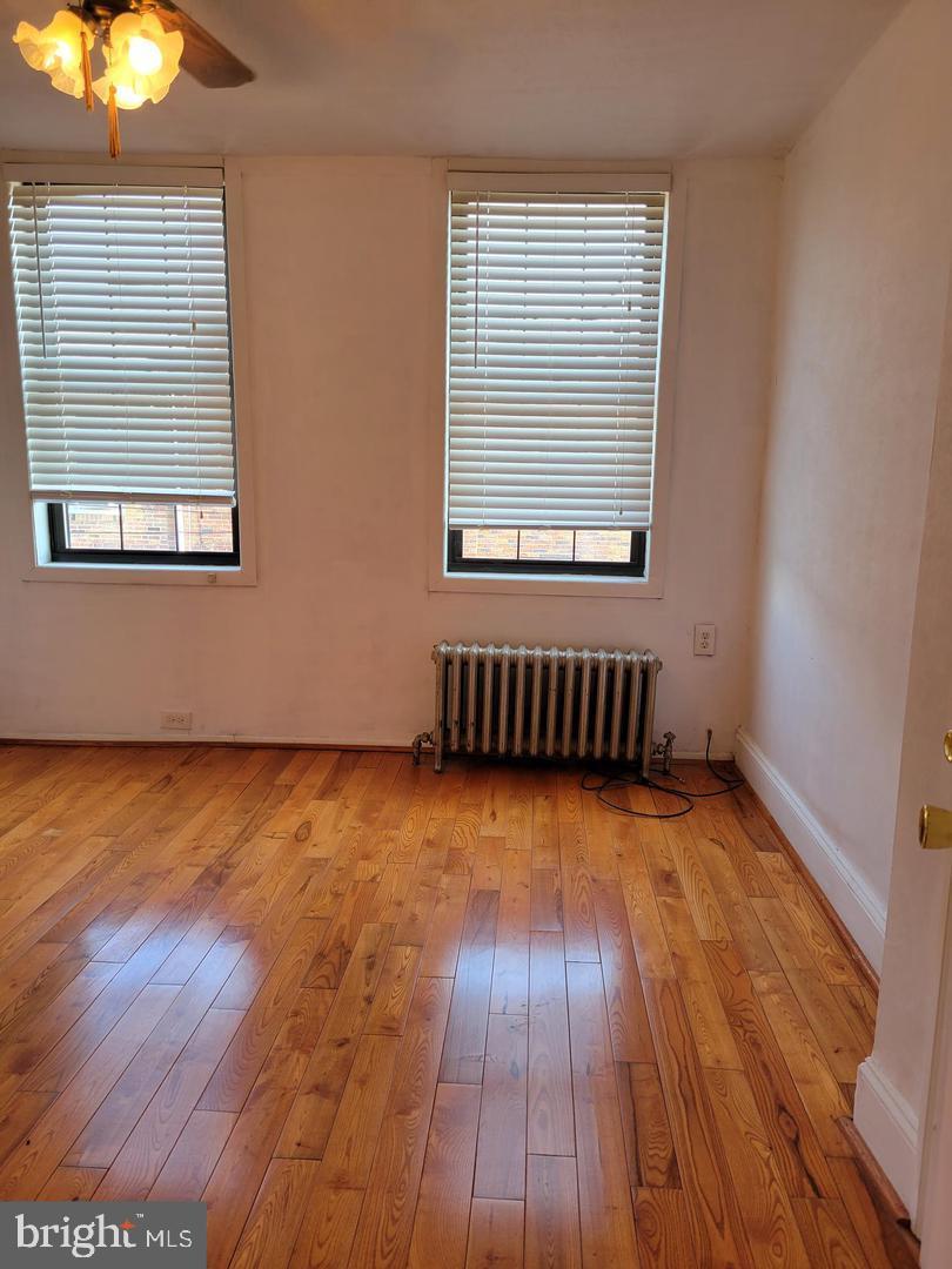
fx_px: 953
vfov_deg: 67.3
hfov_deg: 53.1
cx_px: 476
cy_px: 634
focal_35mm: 26
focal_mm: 5.4
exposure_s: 1/119
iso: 64
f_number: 1.8
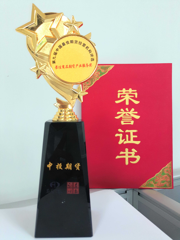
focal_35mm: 31
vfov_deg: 58.4
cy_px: 120
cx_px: 90
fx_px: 215
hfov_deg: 45.4
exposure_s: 1/33
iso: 320
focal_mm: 4.73
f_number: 2.2
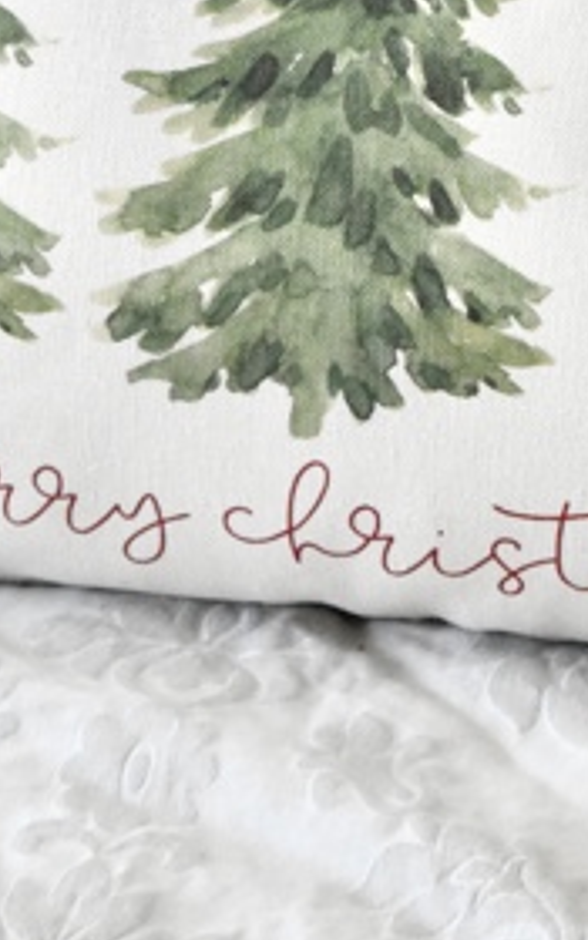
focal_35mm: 199
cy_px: 57
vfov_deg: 10.5
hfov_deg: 6.6
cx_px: 102
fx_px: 5102
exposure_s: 1/60
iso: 5000
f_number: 5.6
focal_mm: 52
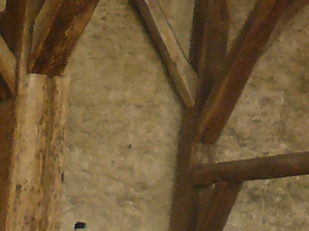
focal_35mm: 237
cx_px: 835
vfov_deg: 5.9
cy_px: -420
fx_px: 2115
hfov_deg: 7.6
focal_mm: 6
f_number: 3.6
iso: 100
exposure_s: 1/13
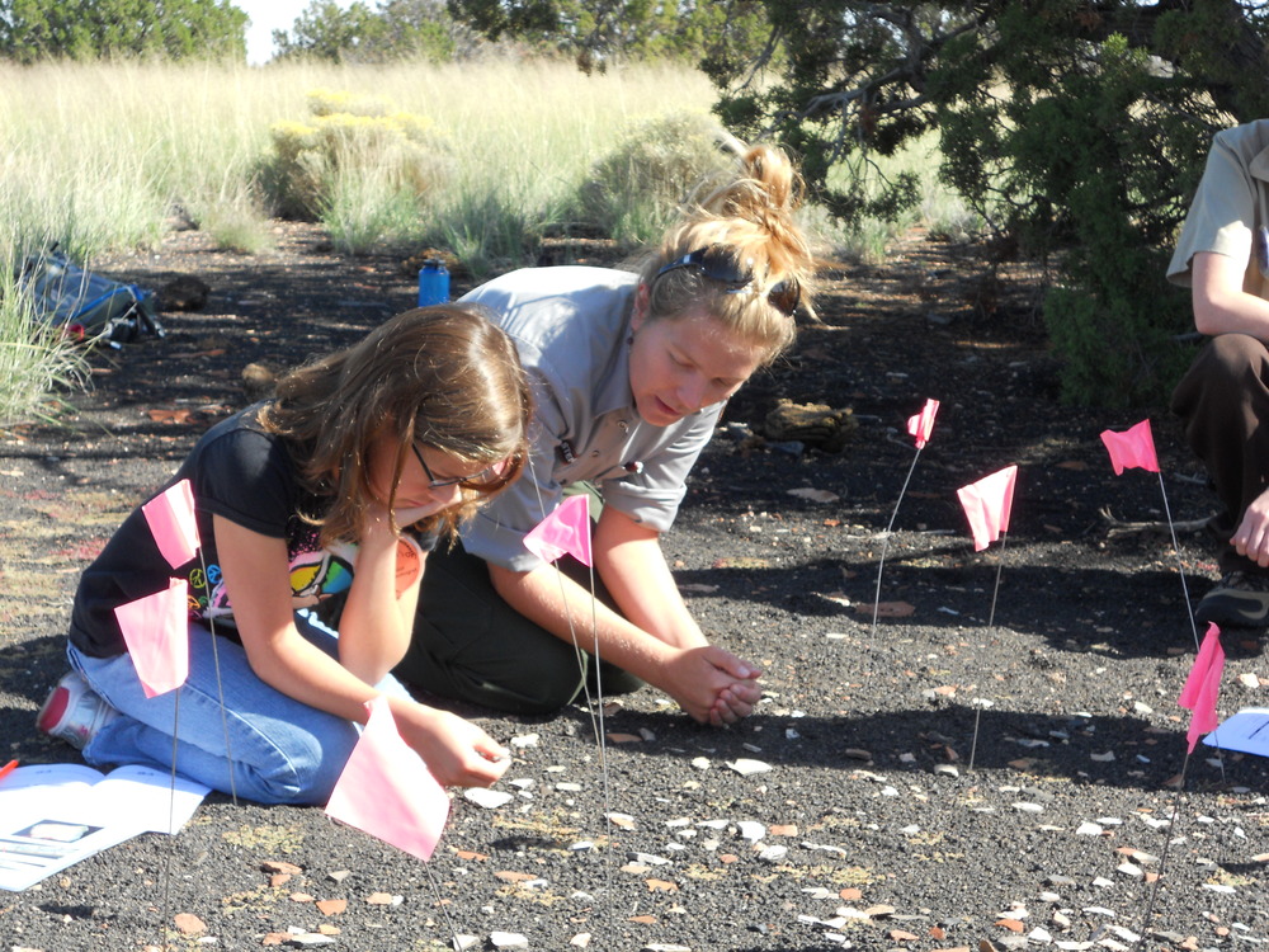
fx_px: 2383
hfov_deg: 29.8
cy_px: 476
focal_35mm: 65
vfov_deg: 22.6
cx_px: 634
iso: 80
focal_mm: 11.7
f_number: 5.3
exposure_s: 1/160
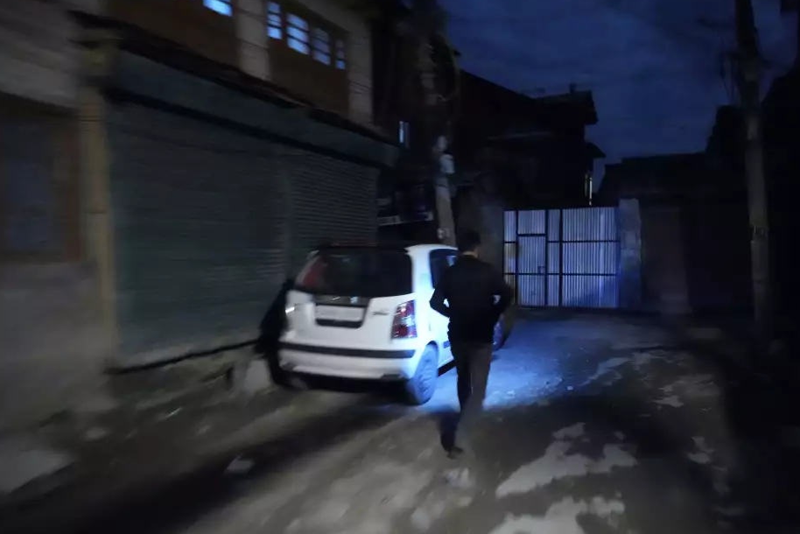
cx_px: 502
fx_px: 467
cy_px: 296
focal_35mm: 21
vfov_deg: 59.4
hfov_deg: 79.7
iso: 20000
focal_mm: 16
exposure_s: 1/13
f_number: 2.8
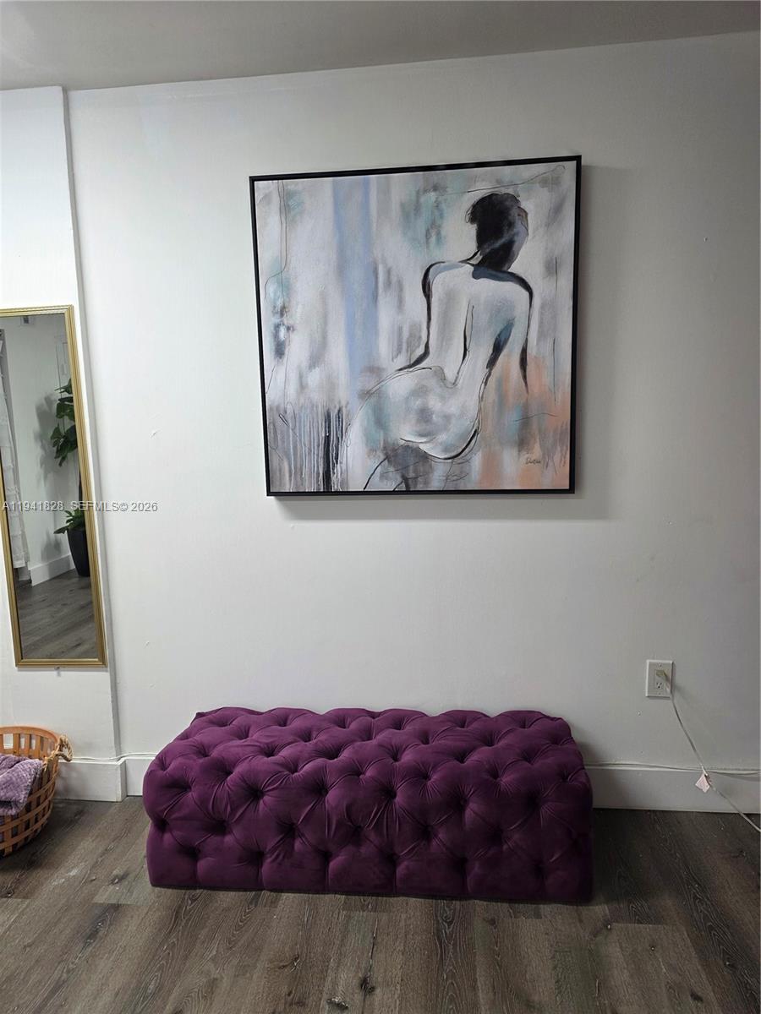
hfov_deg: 58.9
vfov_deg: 73.9
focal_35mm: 23
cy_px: 507
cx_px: 380
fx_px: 674
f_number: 1.7
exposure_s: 1/120
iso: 125
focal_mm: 6.3
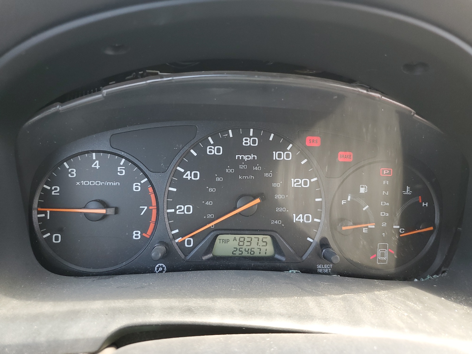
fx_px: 355
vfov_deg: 53.1
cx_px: 236
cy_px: 177
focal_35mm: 26
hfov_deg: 67.3
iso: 62
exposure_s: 1/120
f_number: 1.5
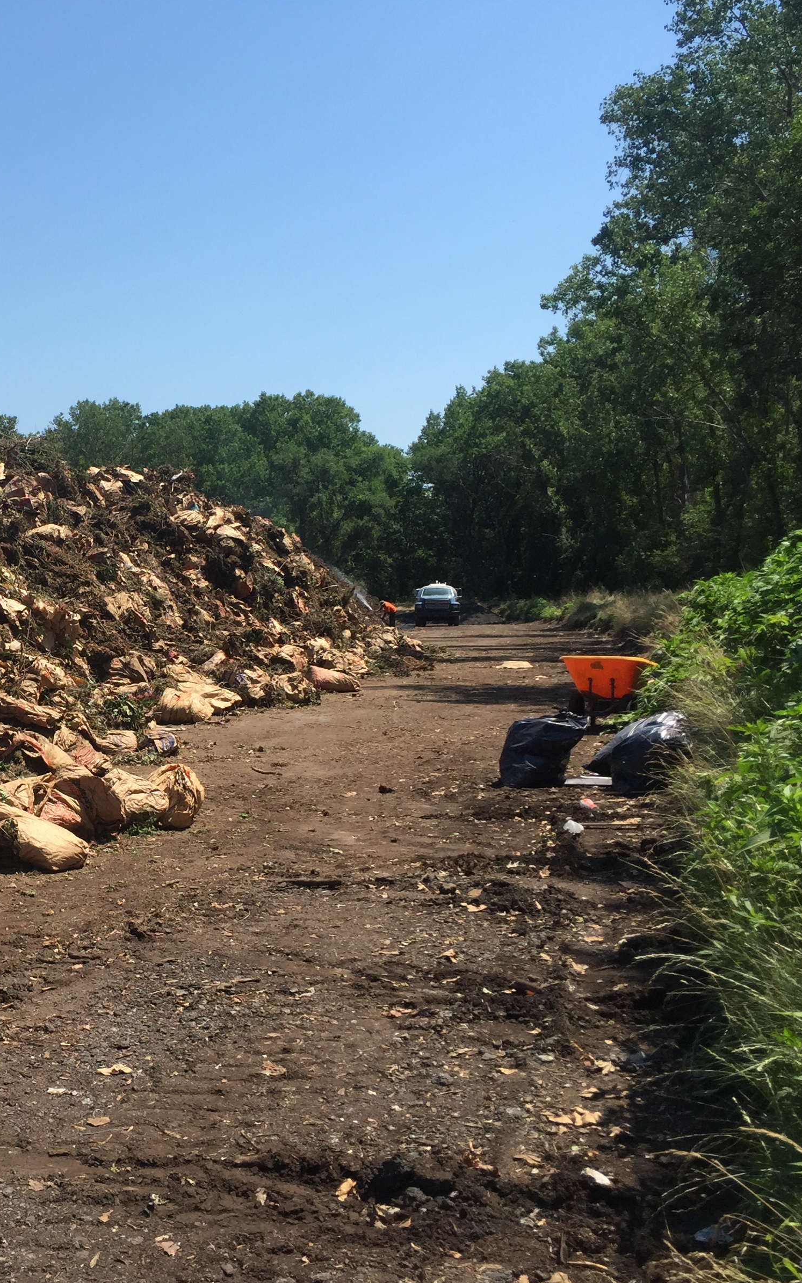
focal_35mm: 42
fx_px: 1469
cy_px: 646
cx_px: 11
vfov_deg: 47.2
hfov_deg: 28.7
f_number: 2.2
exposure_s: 1/1799
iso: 32
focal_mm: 4.15
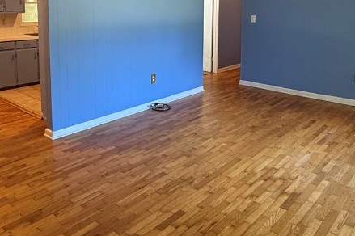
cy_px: 39
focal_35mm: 34
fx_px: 335
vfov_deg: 37.1
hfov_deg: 55.8
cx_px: 163
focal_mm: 2.22
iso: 400
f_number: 2.2
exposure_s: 1/60
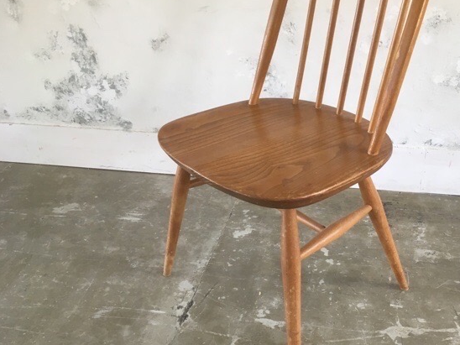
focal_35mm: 36
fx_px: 478
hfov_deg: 50.9
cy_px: 196
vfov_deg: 39.6
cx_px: 282
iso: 64
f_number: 2.2
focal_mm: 4.15
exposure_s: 1/30
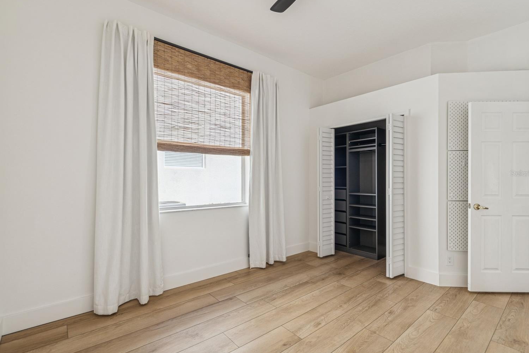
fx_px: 235
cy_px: 173
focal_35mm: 16
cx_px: 260
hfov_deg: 96.7
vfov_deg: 73.7
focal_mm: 10
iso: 100
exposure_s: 1/20
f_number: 7.1
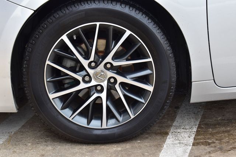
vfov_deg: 16.5
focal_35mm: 82
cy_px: 78
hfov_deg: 24.6
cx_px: 118
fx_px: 541
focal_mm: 55
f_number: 9
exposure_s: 1/100
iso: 400
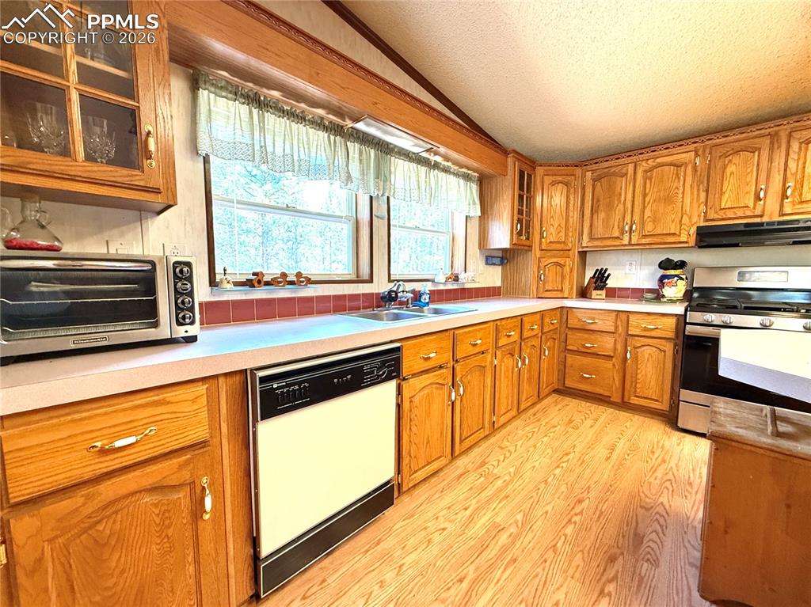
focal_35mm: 14
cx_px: 406
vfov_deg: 85.6
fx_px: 328
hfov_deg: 102.1
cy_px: 304
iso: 400
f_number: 2.2
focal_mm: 2.22
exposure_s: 1/60
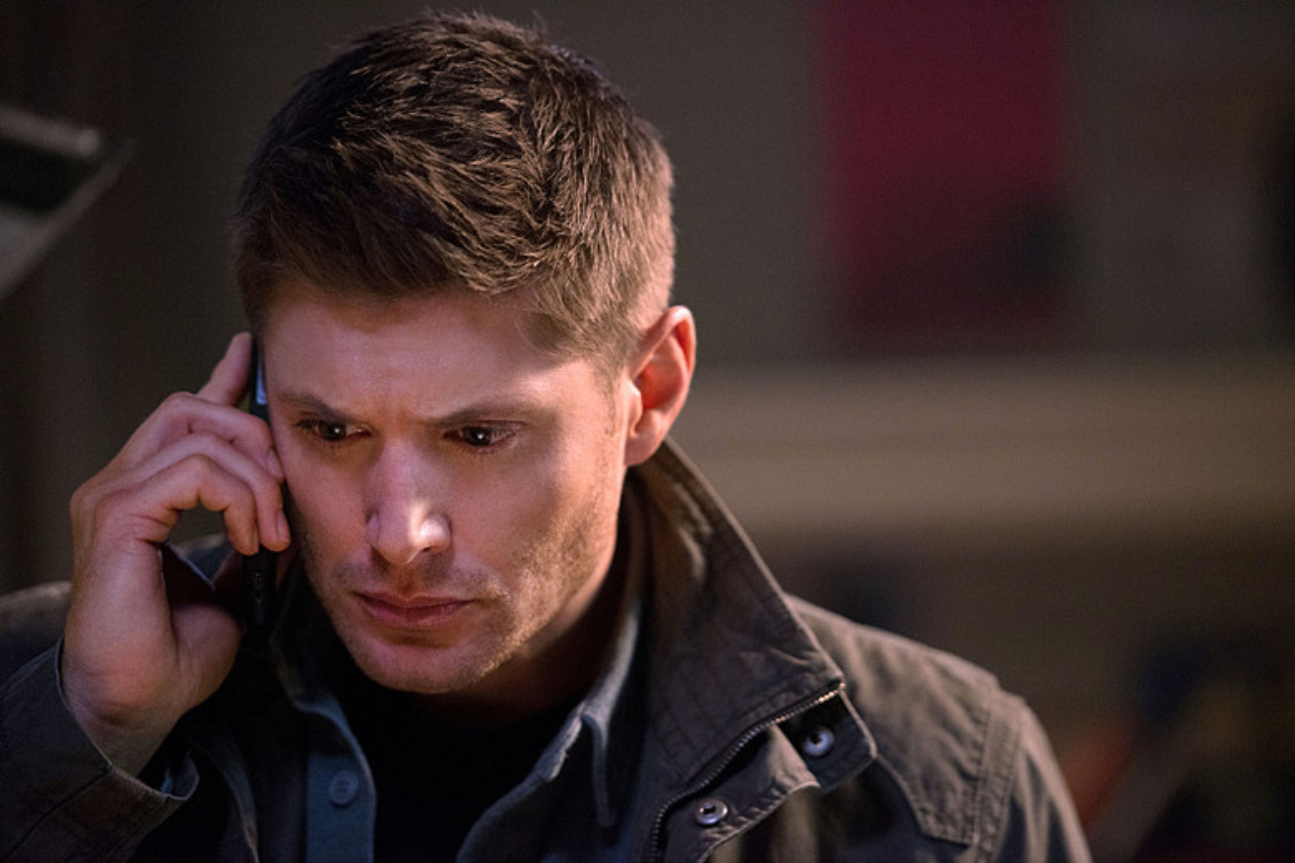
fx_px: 6115
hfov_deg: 12.1
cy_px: 432
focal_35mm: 170
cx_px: 648
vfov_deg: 8.1
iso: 3200
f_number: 2.8
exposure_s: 1/125
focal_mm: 170
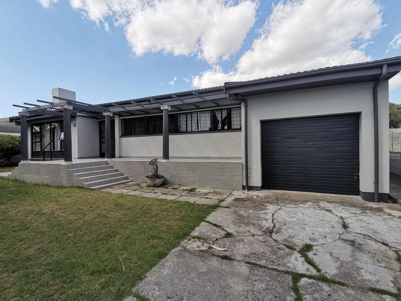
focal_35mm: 17
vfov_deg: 74.7
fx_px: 197
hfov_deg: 91.0
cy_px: 150
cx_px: 200
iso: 50
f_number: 2.4
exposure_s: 1/1471
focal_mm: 1.78
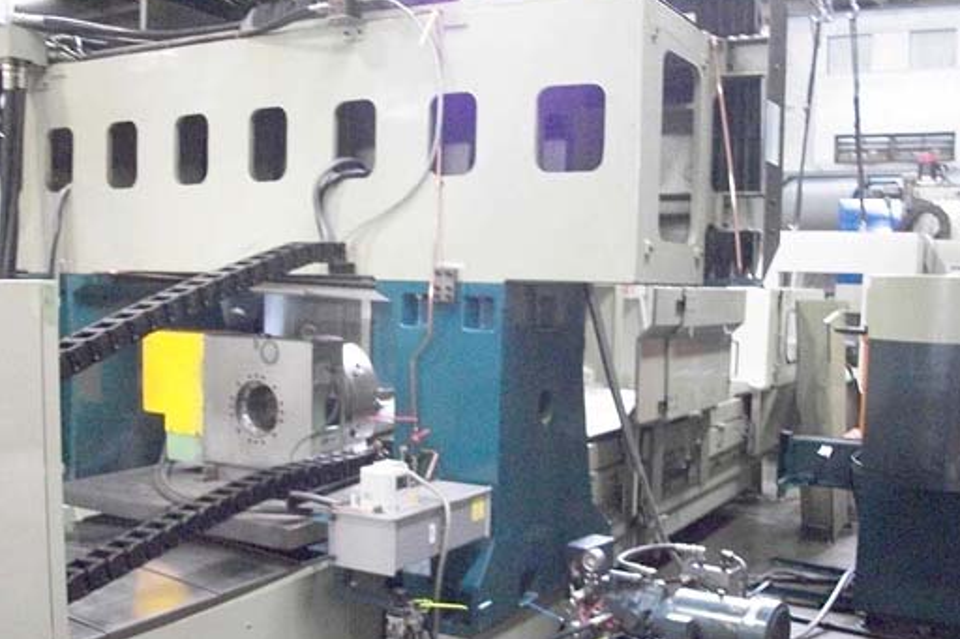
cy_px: 395
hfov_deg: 49.5
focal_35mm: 39
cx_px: 456
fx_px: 1040
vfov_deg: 34.0
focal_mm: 5.7
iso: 640
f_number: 2.9
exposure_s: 1/40
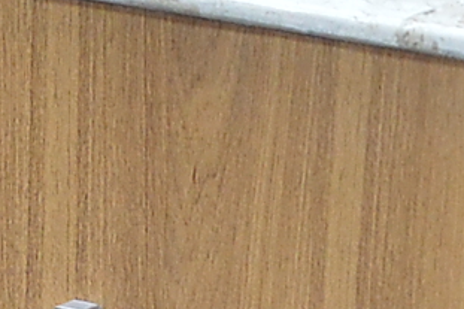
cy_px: -742
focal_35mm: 1187
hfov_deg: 1.7
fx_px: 15290
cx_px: 630
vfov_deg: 1.2
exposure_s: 1/250
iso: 4000
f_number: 3.2
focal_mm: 150
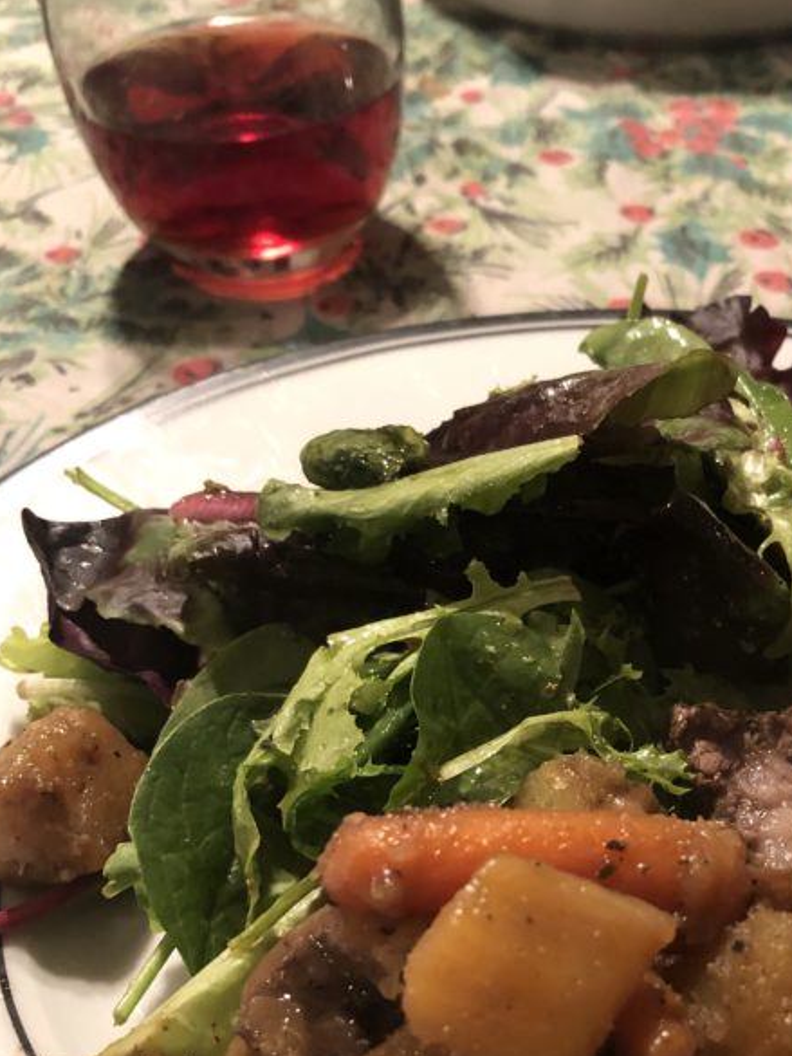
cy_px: 747
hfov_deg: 28.8
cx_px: 673
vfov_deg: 38.2
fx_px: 1494
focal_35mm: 49
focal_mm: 3.99
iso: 100
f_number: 1.8
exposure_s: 1/9
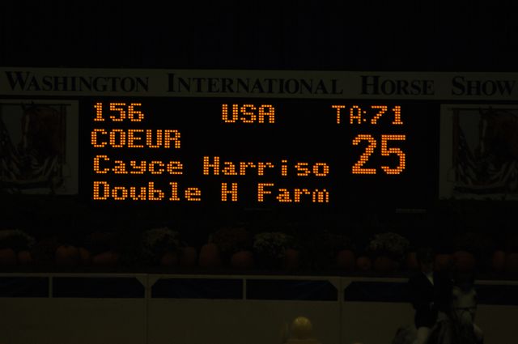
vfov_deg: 3.0
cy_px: 172
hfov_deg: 4.6
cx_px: 259
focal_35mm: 450
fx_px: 6467
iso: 400
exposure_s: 1/250
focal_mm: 300
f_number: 5.6
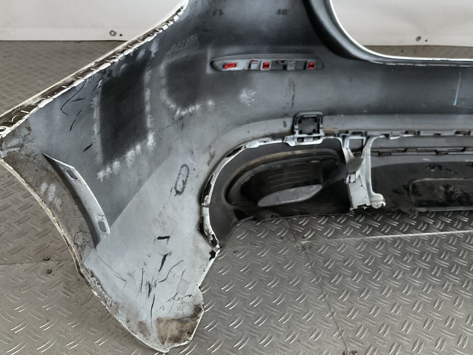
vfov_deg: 35.1
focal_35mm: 41
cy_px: 172
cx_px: 284
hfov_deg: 45.5
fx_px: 560
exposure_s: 1/50
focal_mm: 3
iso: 100
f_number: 1.8
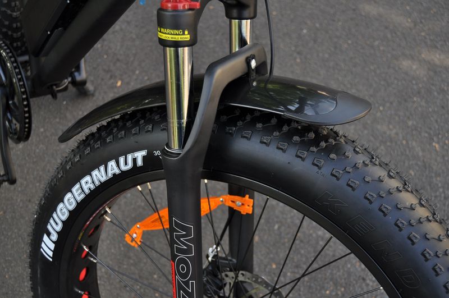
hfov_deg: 41.2
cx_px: 224
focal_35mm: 48
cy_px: 149
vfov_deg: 28.0
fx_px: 598
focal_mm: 32
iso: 200
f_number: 4.5
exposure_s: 1/200
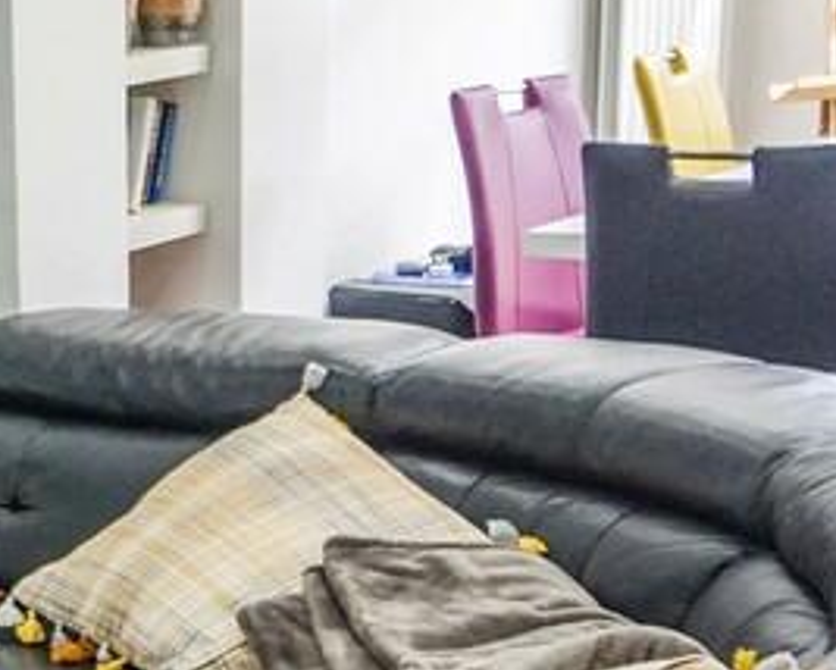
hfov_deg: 18.6
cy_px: 542
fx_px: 2402
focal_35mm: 97
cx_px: -204
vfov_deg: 15.8
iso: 400
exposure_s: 1/100
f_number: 4
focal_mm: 18
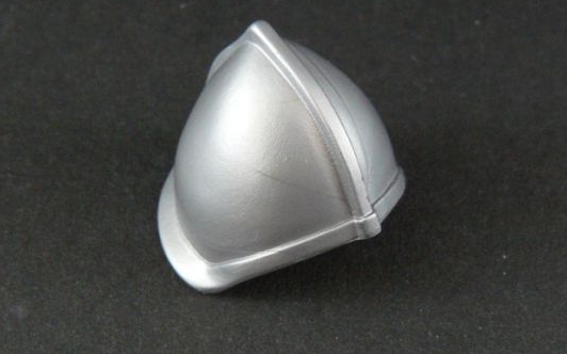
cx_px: 284
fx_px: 1050
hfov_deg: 30.2
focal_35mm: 68
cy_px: 143
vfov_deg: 19.1
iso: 320
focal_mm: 6.8
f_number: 4
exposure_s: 1/30
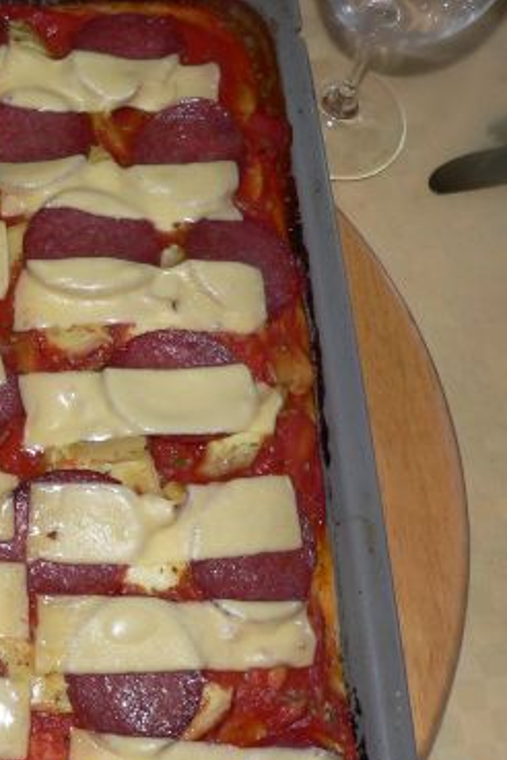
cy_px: 492
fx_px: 1373
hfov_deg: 19.6
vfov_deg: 30.8
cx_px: -120
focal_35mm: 65
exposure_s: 1/60
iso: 100
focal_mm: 6
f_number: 2.8
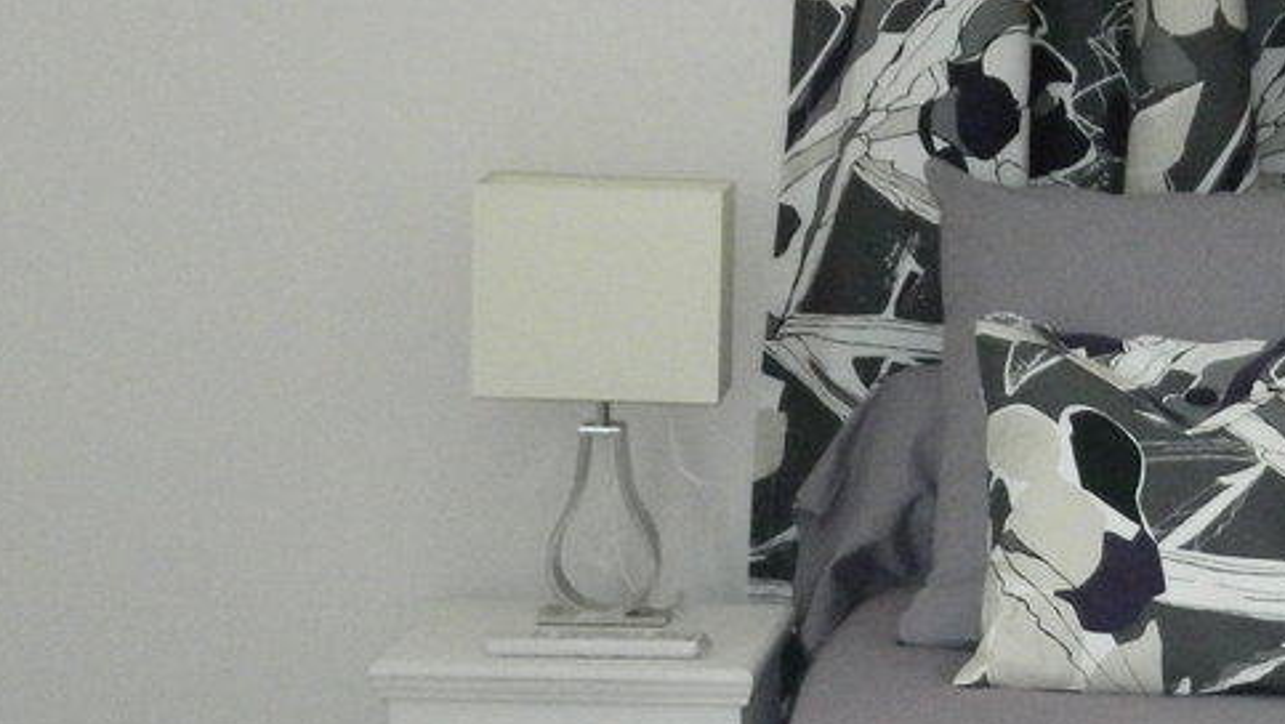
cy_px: 357
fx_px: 5044
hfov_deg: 14.3
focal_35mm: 148
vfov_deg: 8.2
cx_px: 1216
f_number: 3.5
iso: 400
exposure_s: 1/60
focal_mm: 7.3
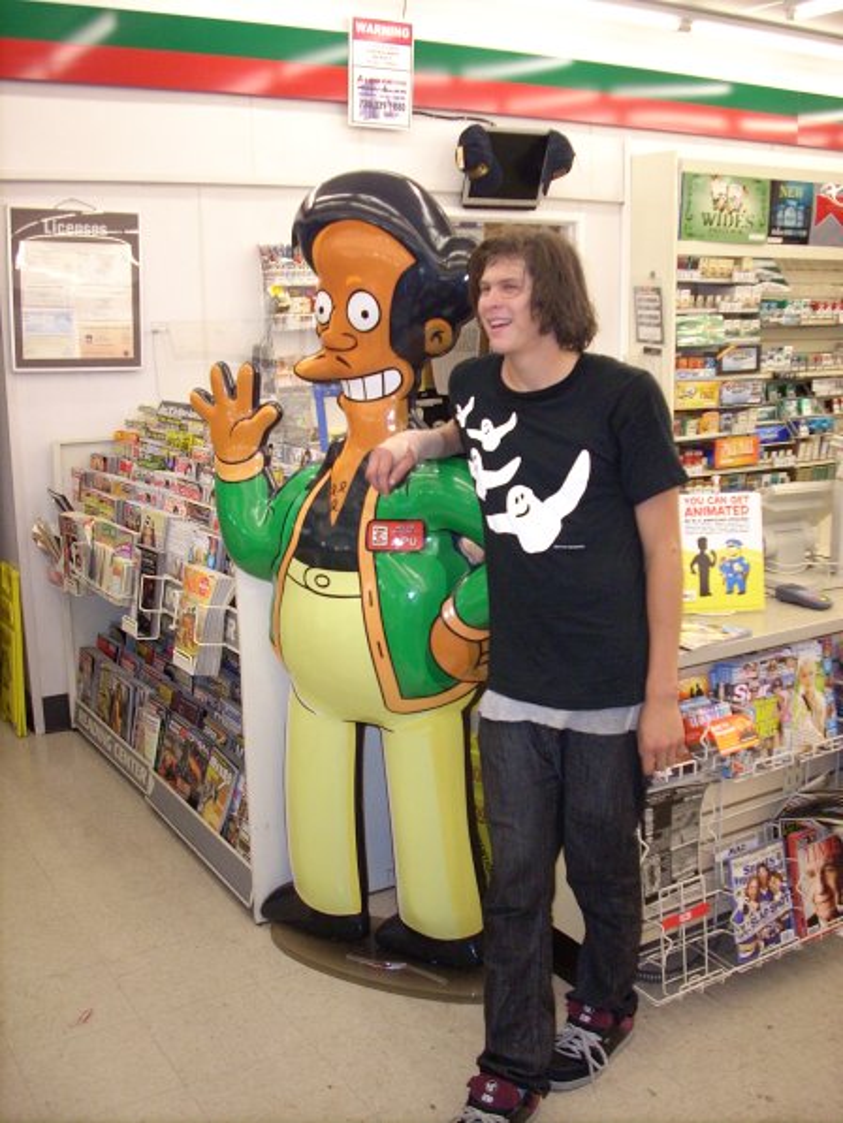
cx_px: 422
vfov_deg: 50.1
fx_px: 1201
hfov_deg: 38.7
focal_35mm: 37
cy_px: 562
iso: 200
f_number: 2.8
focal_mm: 6.2
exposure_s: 1/30
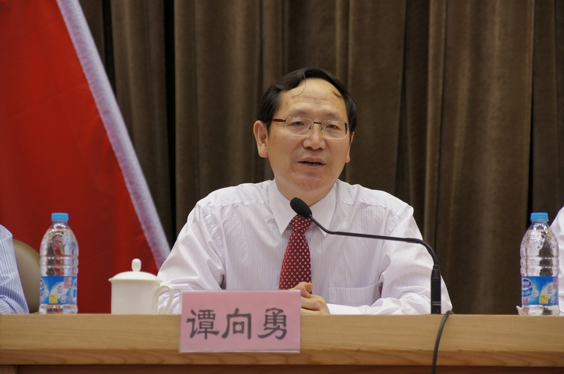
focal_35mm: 120
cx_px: 282
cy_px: 187
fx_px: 1877
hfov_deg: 17.1
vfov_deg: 11.4
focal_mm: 80
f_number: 4.5
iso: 800
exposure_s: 1/50
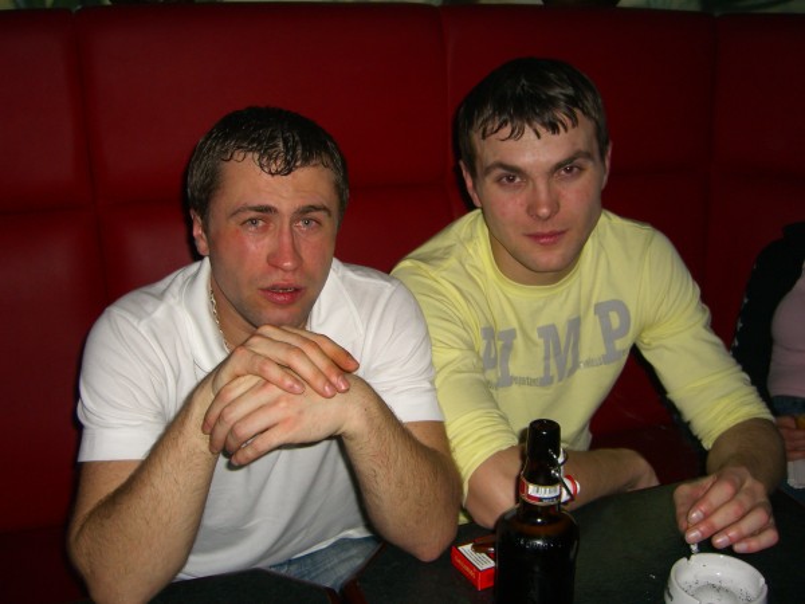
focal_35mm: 38
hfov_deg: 49.0
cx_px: 402
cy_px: 302
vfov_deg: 37.7
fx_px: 884
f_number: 2.8
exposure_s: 1/60
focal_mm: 7.9
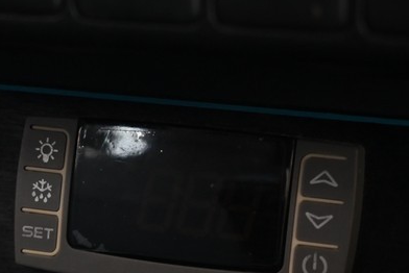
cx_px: 170
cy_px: 255
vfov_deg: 10.6
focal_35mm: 129
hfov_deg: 15.9
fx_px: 1467
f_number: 6
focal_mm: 46
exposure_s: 1/20
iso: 1600
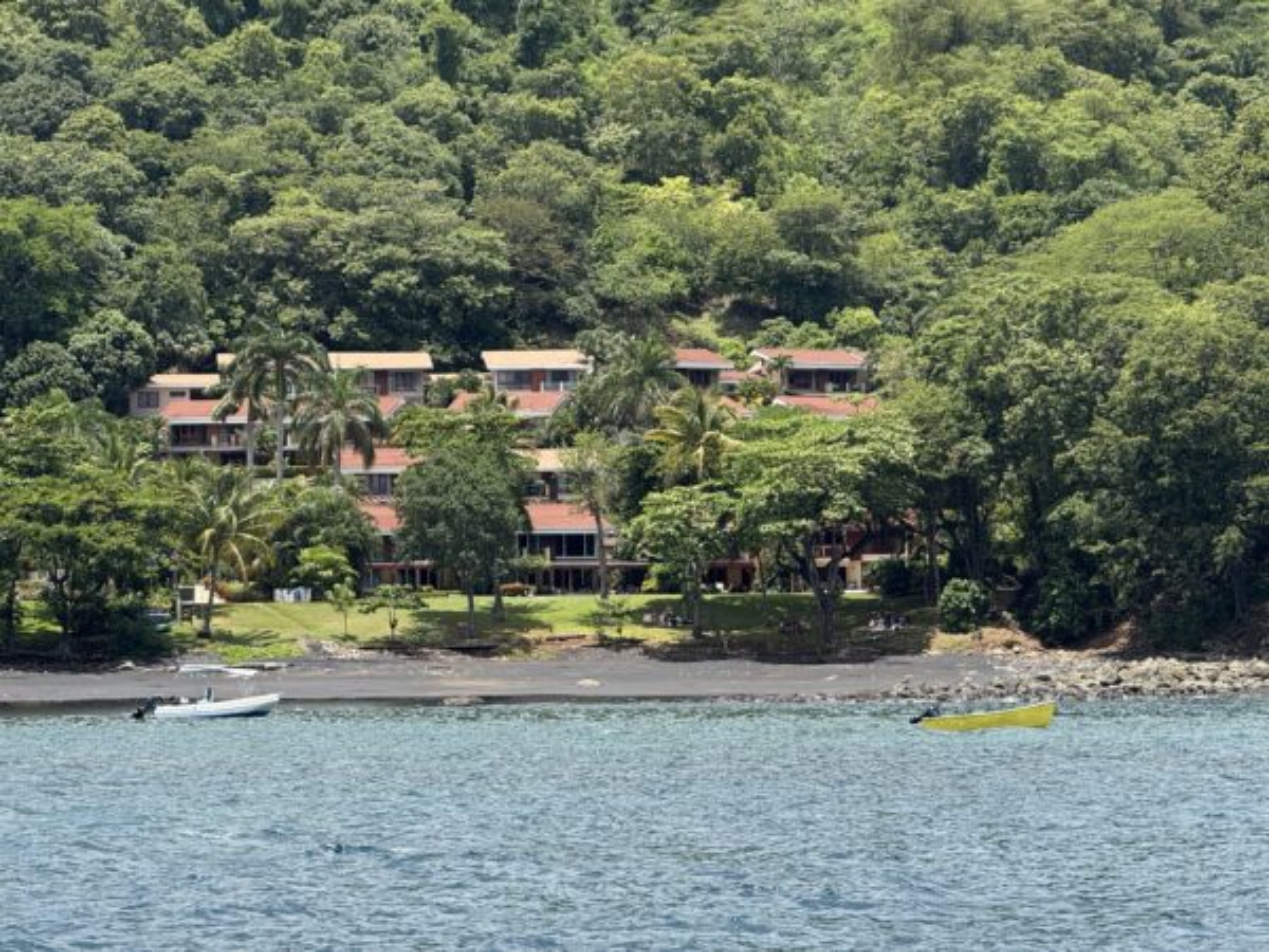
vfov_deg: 12.3
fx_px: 4399
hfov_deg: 16.4
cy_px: 476
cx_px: 634
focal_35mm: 120
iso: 64
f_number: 2.8
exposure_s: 1/1148
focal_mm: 15.66
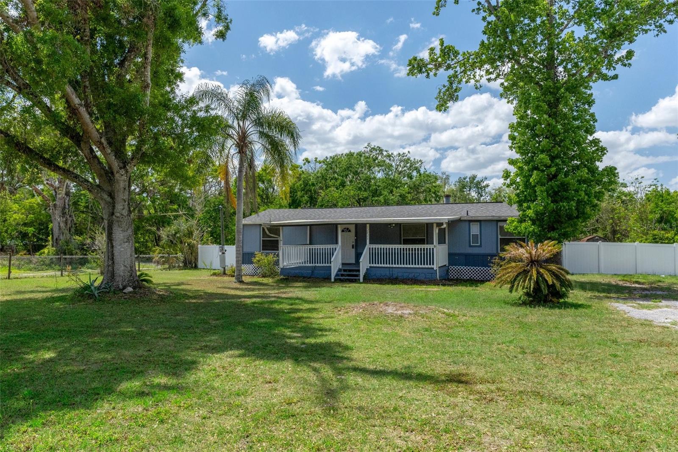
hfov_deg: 70.4
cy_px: 226
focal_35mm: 26
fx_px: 480
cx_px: 339
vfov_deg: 50.4
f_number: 8
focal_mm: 17
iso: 800
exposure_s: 1/1000
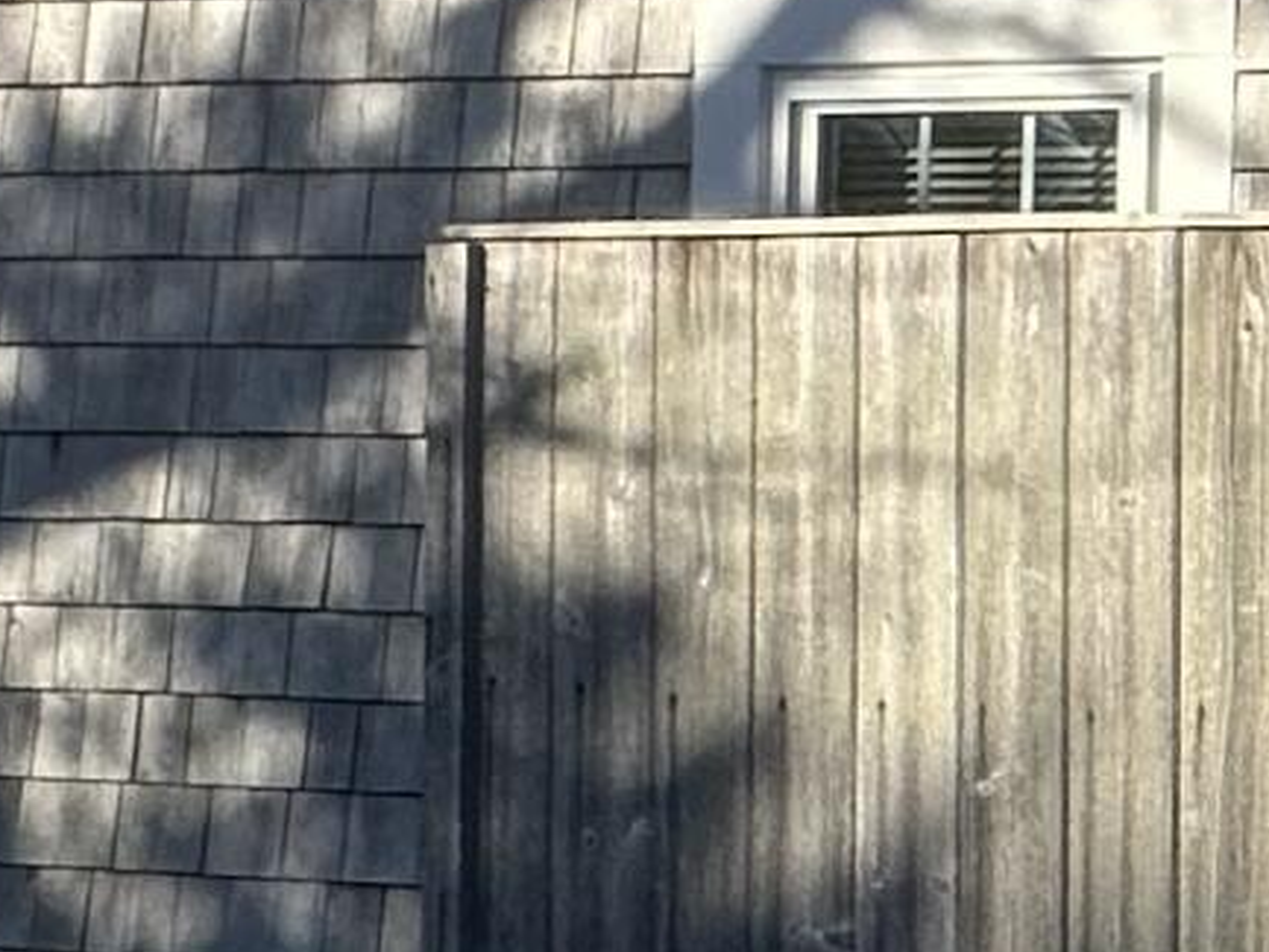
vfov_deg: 15.1
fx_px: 3557
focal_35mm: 97
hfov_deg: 14.1
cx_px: 3039
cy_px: 814
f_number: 2.2
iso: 40
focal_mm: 2.22
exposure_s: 1/1304
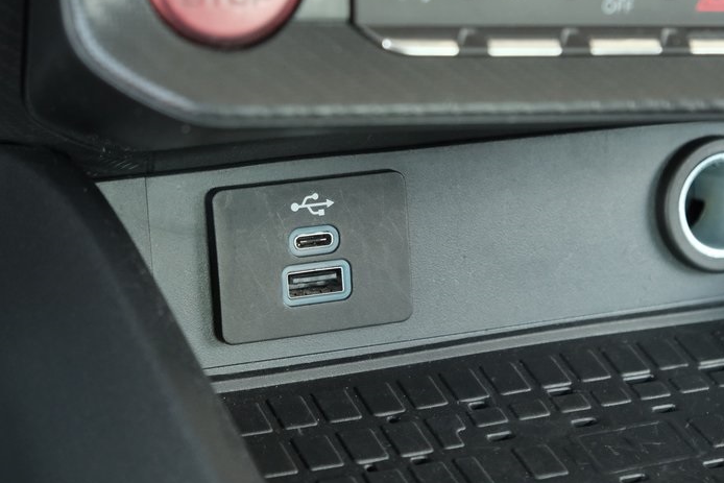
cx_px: 317
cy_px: 259
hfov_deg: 22.6
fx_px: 1810
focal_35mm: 90
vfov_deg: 15.2
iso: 3200
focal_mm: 40.7
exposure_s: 1/180
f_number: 5
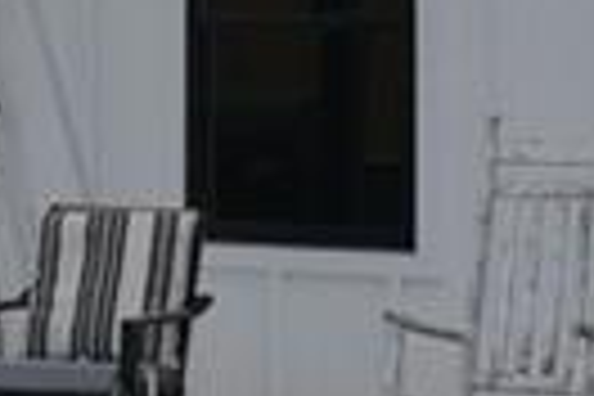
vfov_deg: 6.4
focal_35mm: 210
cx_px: -104
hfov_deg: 9.7
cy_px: -220
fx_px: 3465
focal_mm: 18
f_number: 4
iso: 640
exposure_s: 1/4000
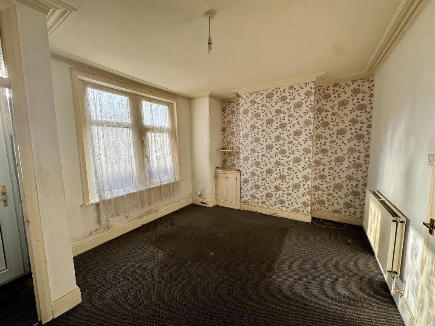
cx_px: 218
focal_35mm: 14
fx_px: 176
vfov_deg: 85.7
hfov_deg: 102.1
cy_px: 163
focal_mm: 2.22
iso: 40
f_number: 2.2
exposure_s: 1/284
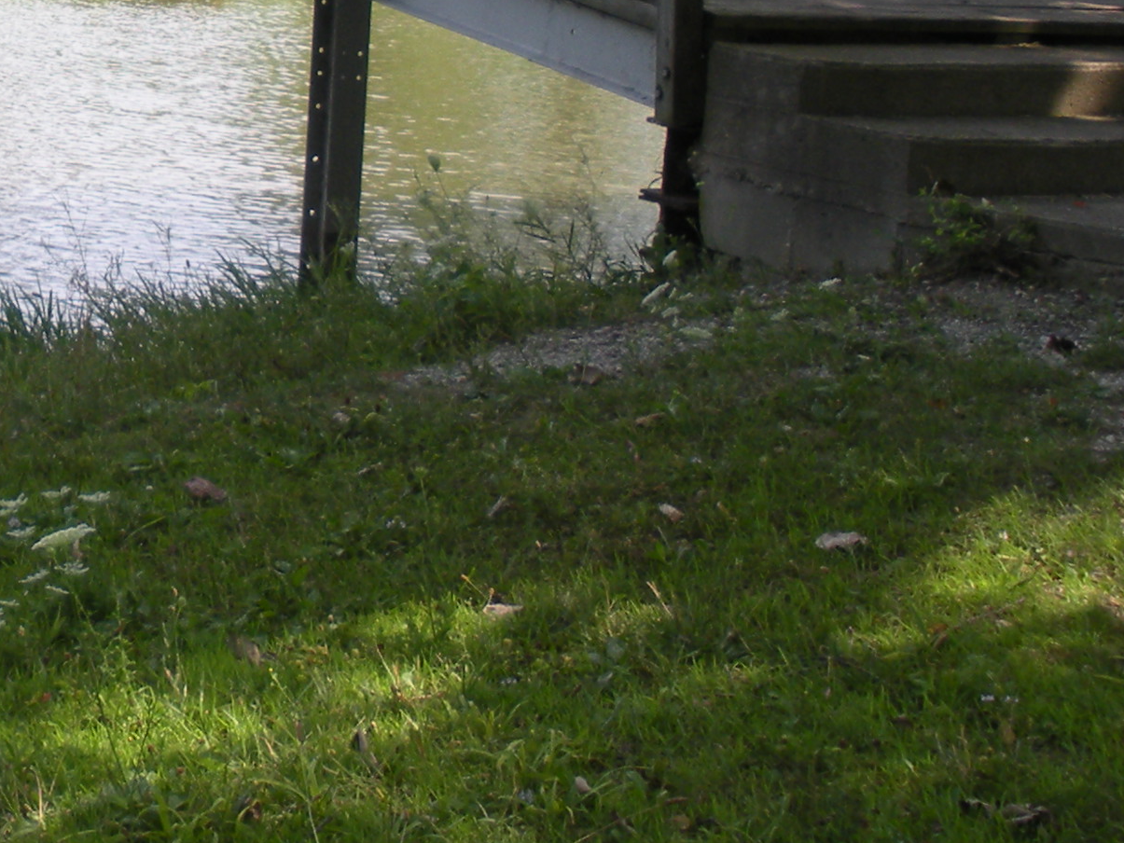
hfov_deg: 17.8
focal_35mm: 109
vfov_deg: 13.3
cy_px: -124
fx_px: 3540
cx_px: 140
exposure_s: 1/213
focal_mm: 6.3
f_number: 3.5
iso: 64
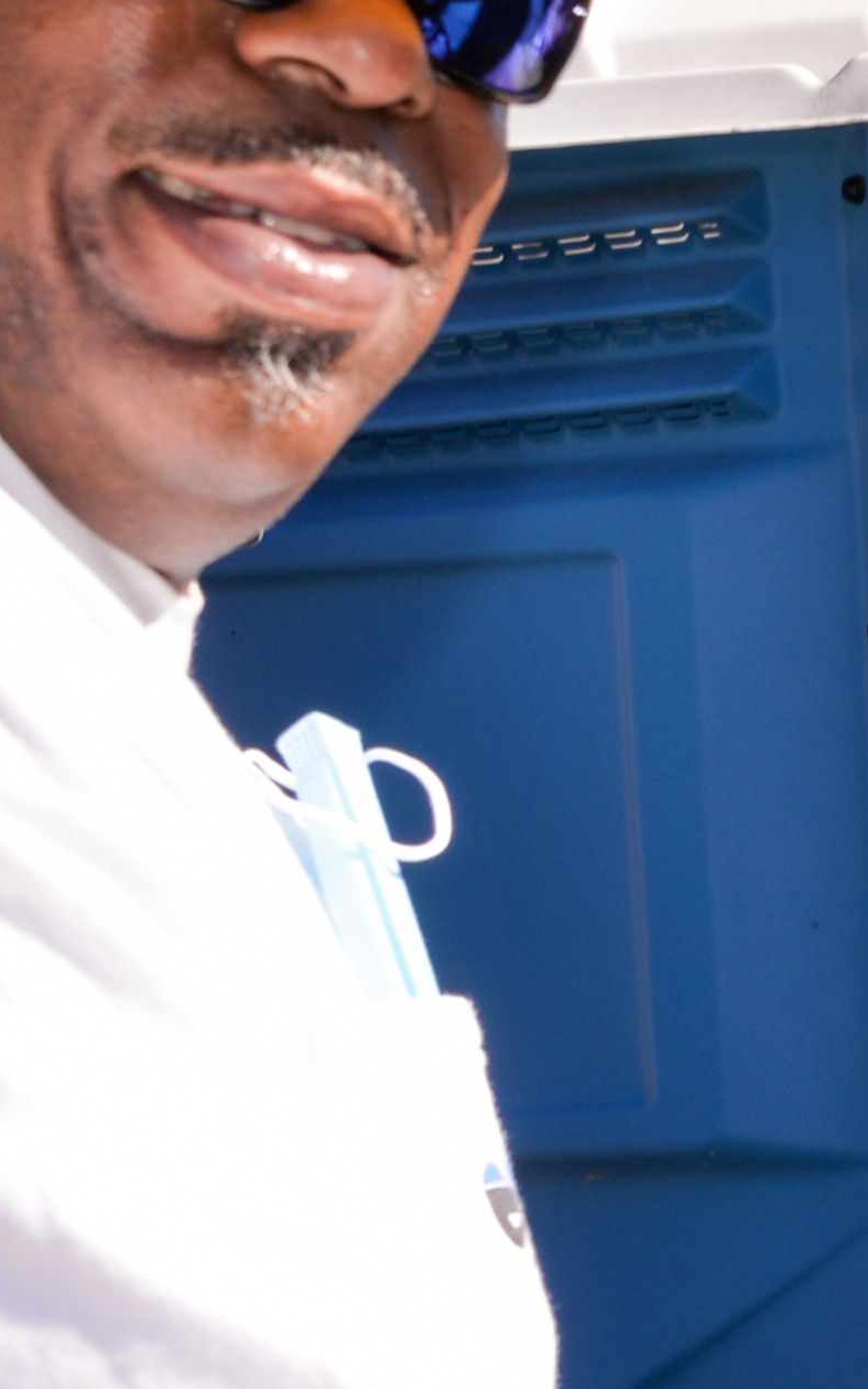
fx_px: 8285
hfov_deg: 5.8
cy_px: 1411
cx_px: 1858
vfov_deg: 9.5
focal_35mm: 219
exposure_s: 1/200
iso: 100
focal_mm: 45
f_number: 9
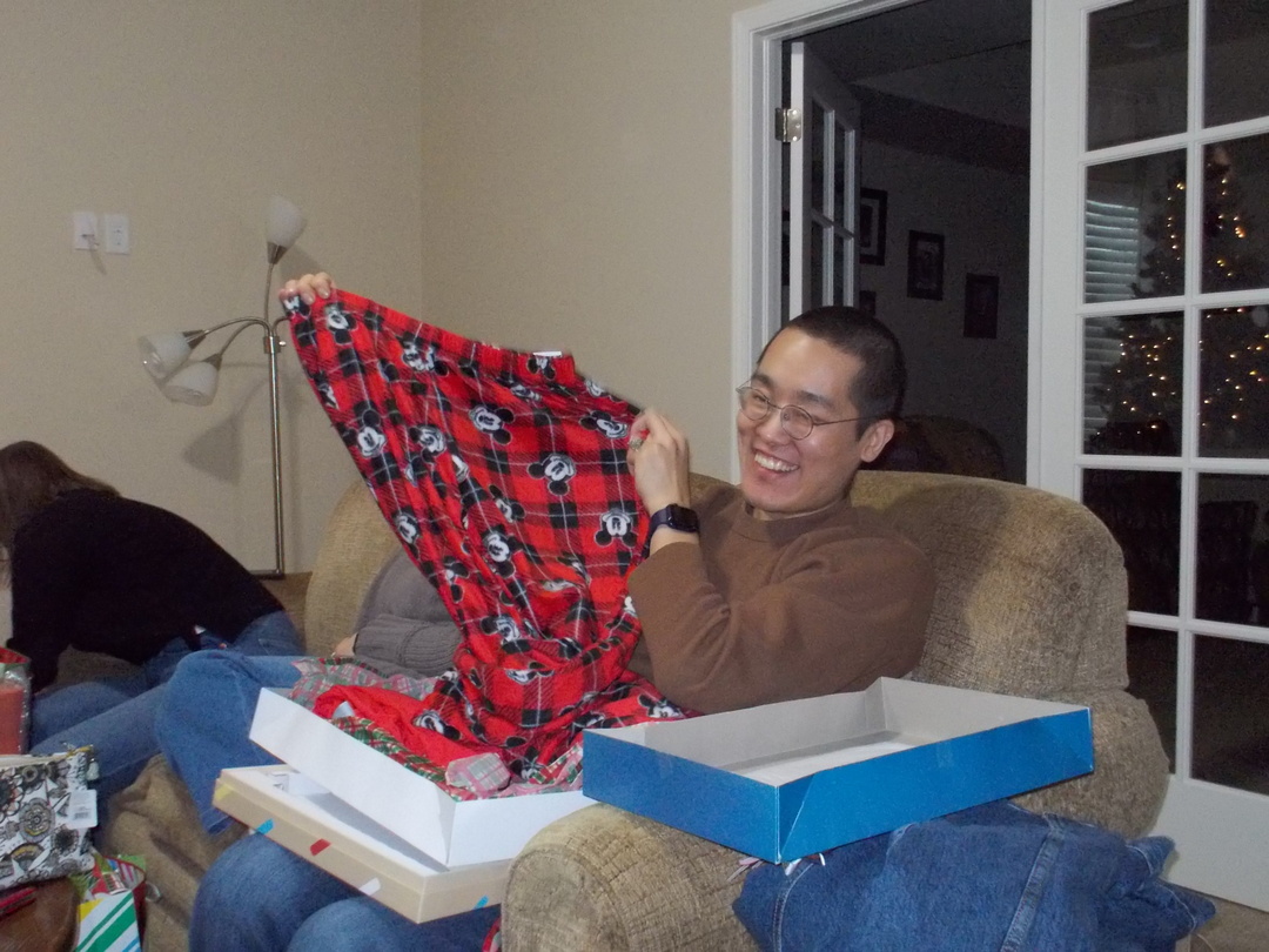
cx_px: 634
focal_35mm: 37
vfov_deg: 38.7
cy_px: 476
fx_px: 1356
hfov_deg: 50.1
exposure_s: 1/30
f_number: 3.7
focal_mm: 5.2
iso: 800
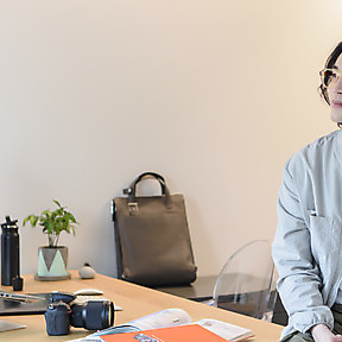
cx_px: 194
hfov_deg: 15.2
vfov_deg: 15.1
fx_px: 1285
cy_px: 197
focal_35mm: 115
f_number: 3.5
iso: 800
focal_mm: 65
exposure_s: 1/100
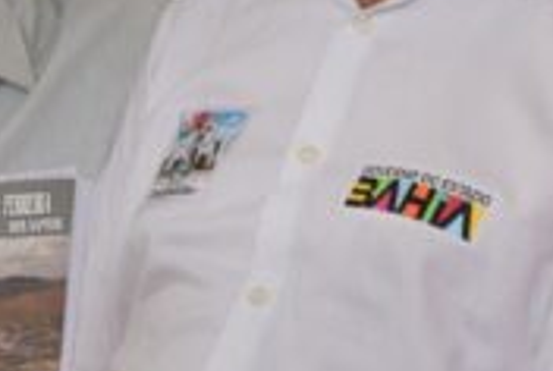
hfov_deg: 4.3
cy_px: 42
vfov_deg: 2.9
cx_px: 537
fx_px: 7280
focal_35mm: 473
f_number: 5.6
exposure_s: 1/125
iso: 250
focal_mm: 75
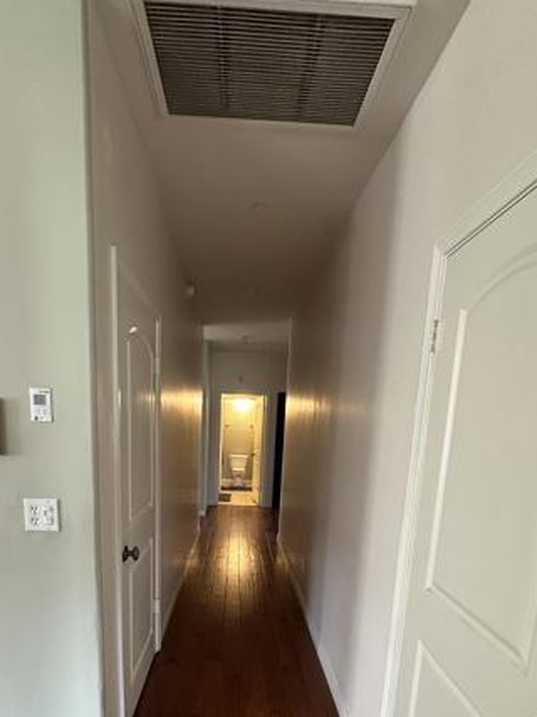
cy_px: 505
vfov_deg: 75.2
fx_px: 435
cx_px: 245
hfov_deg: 63.3
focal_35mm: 21
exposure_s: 1/60
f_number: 2.2
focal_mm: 2.22
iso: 500
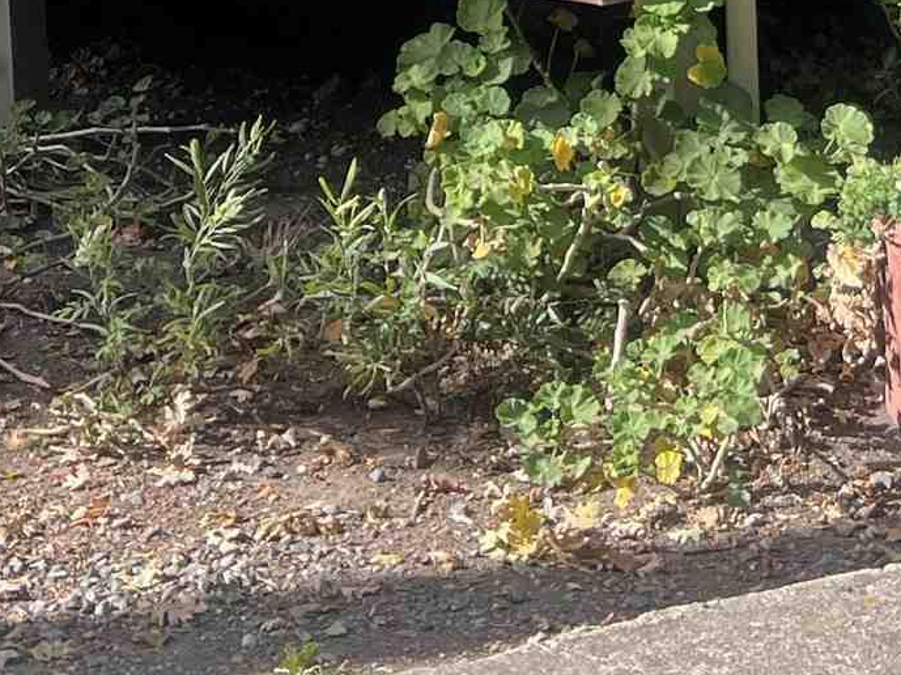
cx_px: 676
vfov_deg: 12.0
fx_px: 3018
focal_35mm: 116
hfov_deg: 16.9
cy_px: -455
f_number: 1.5
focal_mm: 5.7
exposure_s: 1/611
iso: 50
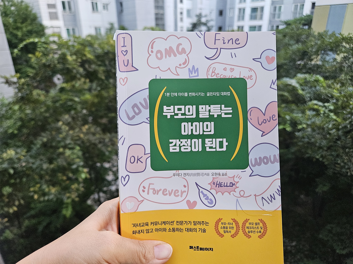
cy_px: 132
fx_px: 235
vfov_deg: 58.9
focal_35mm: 23
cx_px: 176
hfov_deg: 73.9
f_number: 1.8
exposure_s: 1/120
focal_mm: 5.4
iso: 640
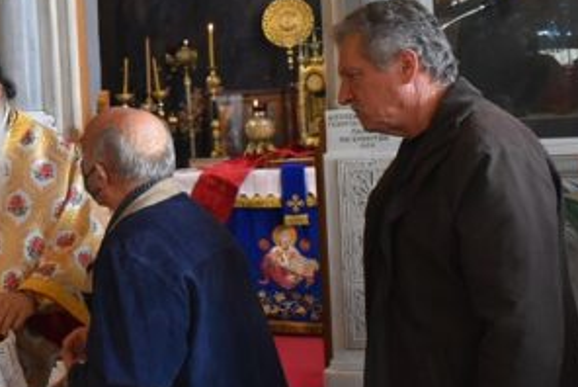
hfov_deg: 24.8
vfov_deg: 18.0
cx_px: -55
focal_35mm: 76
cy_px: 150
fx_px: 1221
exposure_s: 1/125
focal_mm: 20
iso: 1250
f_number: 3.8
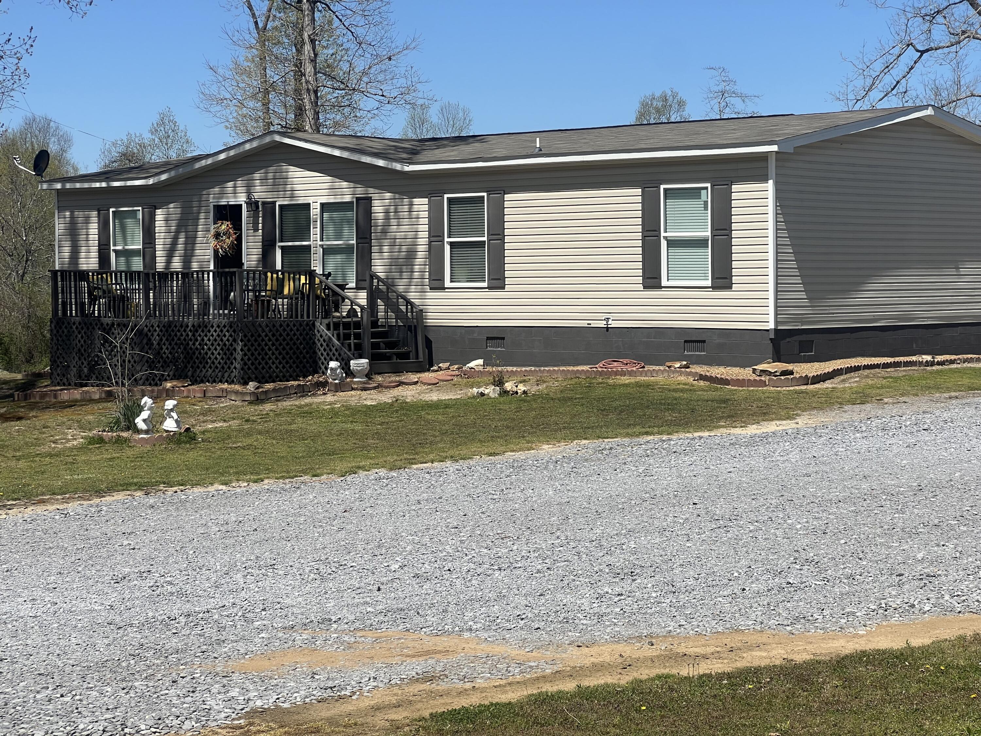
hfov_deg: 25.3
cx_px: 490
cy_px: 368
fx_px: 2182
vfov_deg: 19.1
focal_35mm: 77
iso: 32
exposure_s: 1/1143
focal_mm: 9
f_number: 2.8
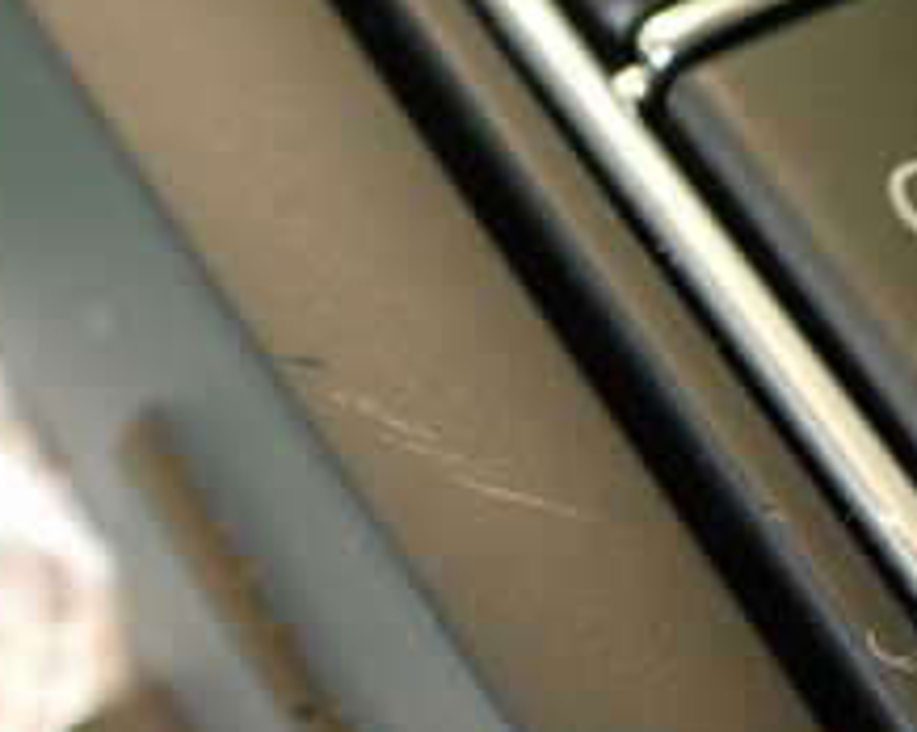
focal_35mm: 86
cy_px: 459
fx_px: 2332
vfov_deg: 17.8
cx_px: 593
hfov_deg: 22.2
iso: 200
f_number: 2.4
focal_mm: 5.79
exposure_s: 1/30
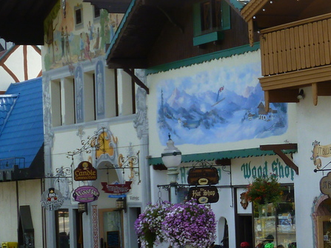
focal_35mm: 129
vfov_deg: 11.5
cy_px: 99
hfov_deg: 14.4
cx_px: 472
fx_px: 1233
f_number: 4.2
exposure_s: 1/200
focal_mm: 8.1
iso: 80
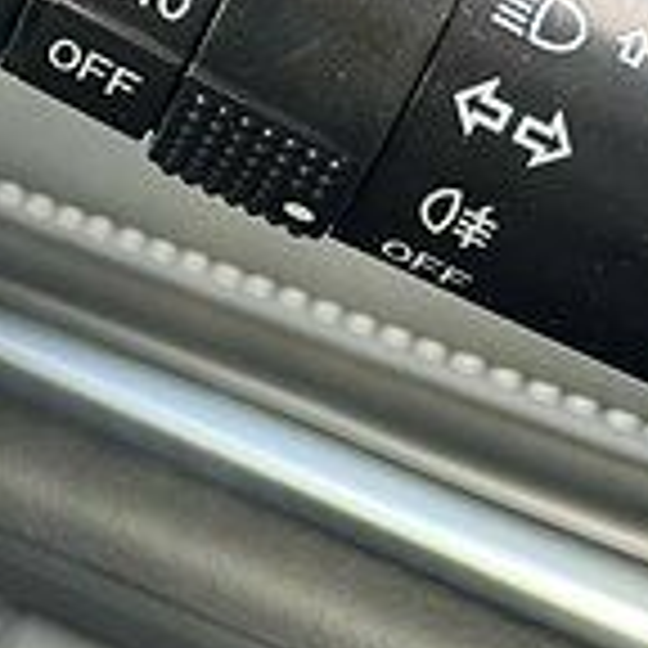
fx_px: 3410
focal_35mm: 161
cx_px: 292
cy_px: 36
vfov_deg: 10.8
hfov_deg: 10.9
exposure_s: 1/65
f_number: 1.78
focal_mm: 6.76
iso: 100
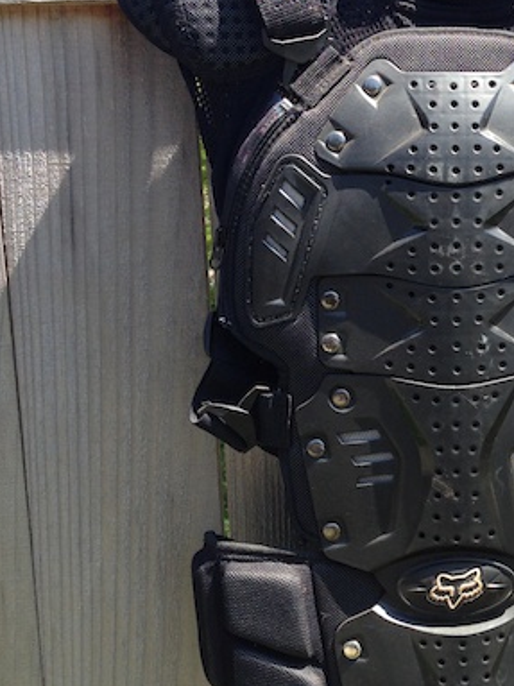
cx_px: 496
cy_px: 351
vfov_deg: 28.2
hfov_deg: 20.7
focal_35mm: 69
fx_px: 1367
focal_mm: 4.12
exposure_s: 1/332
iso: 50
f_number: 2.4
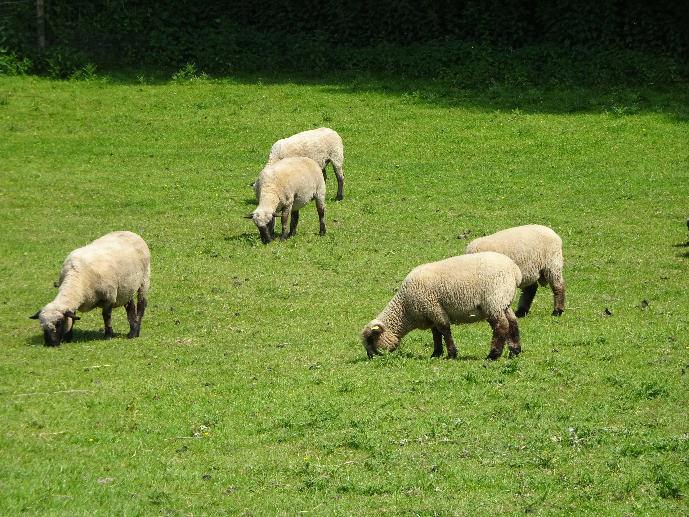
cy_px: 258
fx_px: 3543
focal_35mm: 178
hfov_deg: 11.1
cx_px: 344
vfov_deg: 8.3
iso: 125
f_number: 5.6
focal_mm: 30.42
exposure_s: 1/200
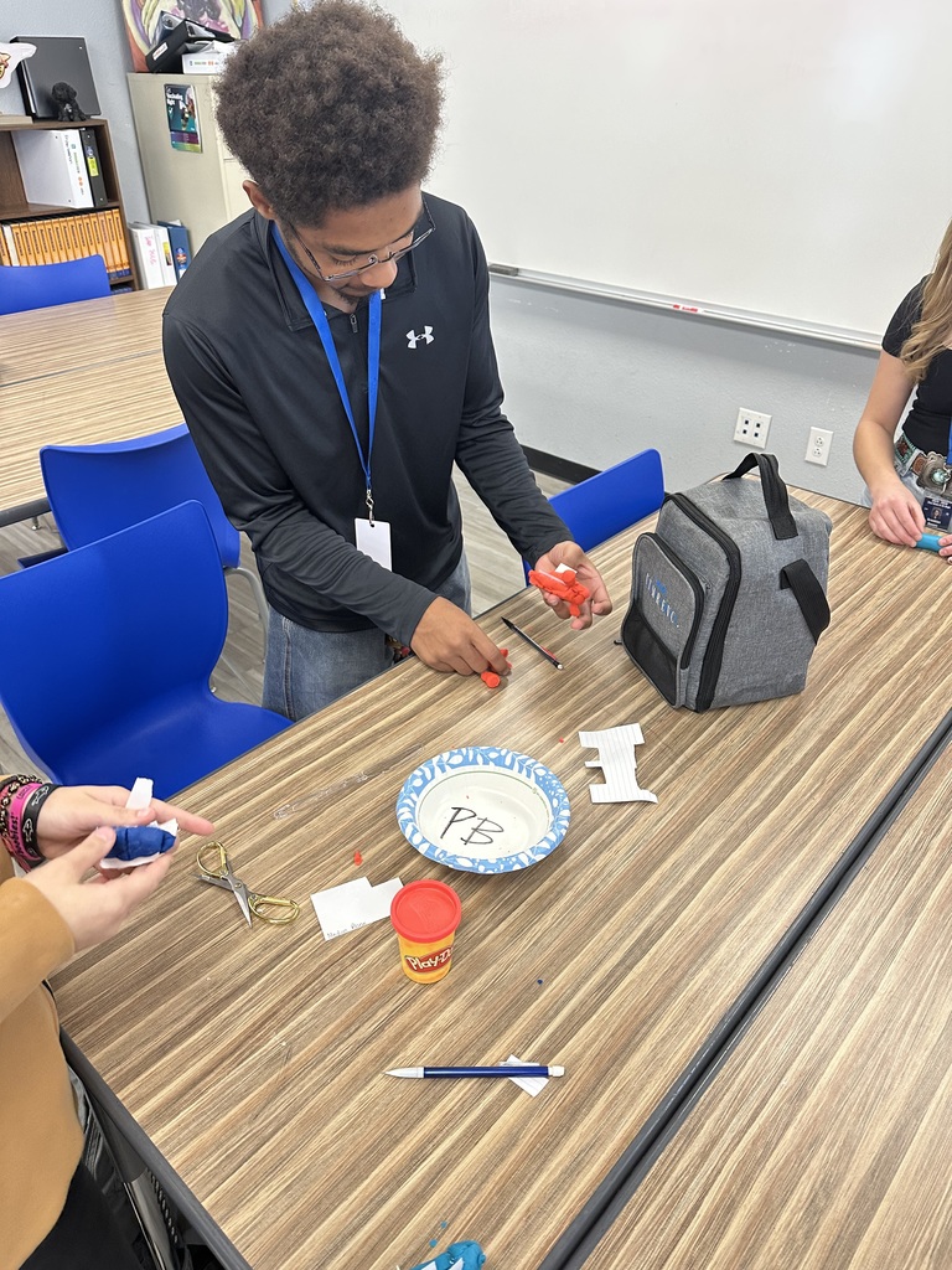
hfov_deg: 56.8
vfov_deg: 71.6
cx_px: 476
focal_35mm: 24
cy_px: 635
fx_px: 880
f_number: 1.78
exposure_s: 1/60
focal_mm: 6.86
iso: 250
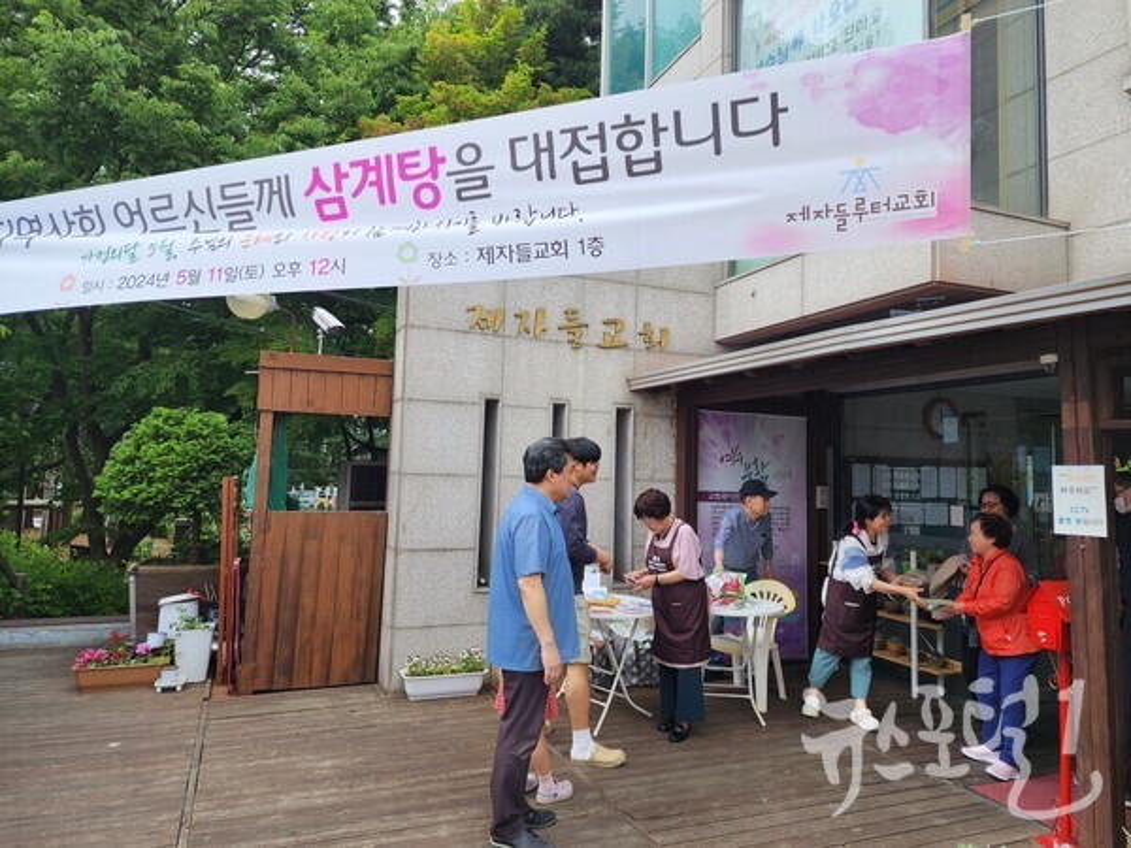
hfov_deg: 73.9
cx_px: 566
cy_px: 424
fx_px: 751
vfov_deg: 58.9
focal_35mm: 23
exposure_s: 1/307
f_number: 1.8
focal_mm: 6.4
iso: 12
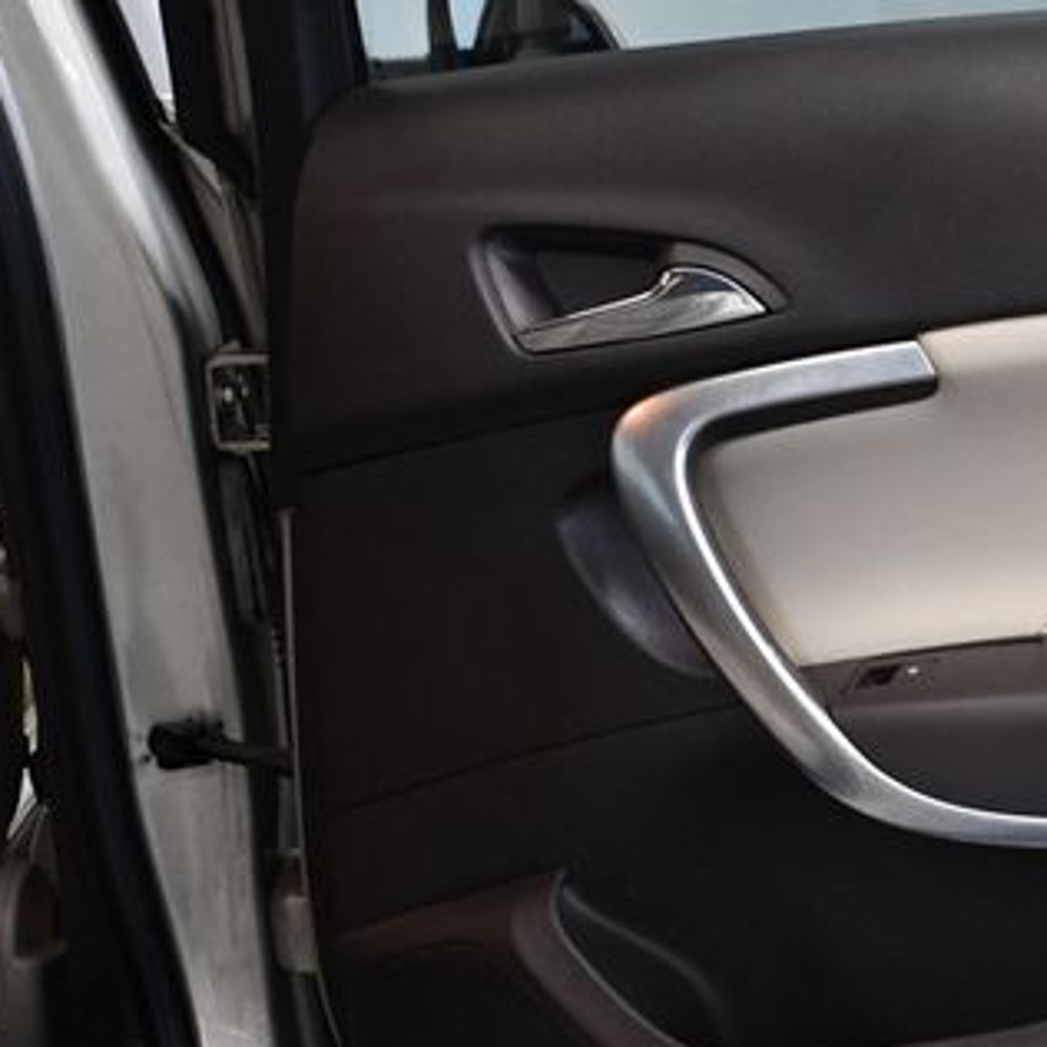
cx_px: 961
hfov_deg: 24.2
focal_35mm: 69
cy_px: 683
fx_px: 2361
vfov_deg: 24.9
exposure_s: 1/125
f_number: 3.8
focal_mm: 20
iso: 2200
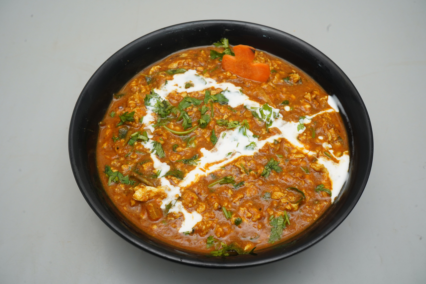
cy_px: 142
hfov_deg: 48.5
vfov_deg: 33.4
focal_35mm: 40
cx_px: 213
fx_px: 473
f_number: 13
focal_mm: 40
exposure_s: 1/100
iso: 1600
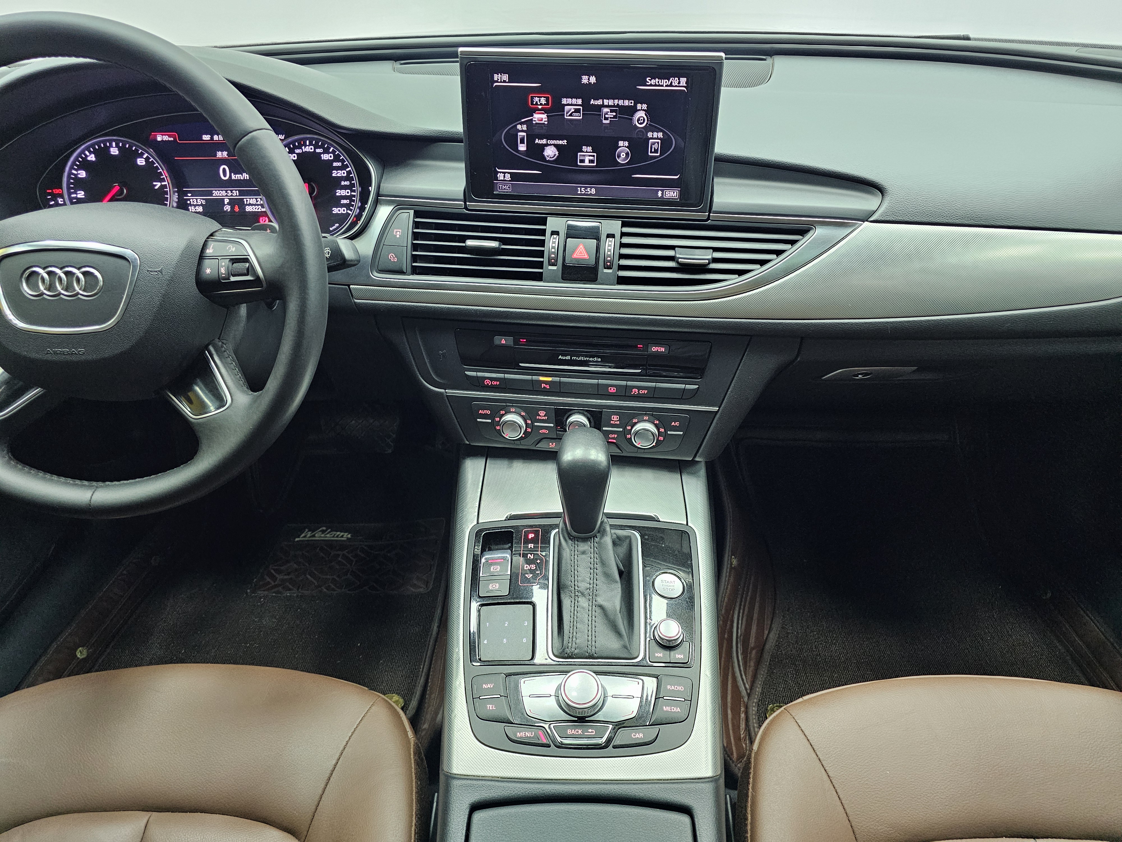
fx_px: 745
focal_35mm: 23
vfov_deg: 58.9
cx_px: 561
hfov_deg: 73.9
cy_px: 421
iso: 800
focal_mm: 6.3
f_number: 1.7
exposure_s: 1/100
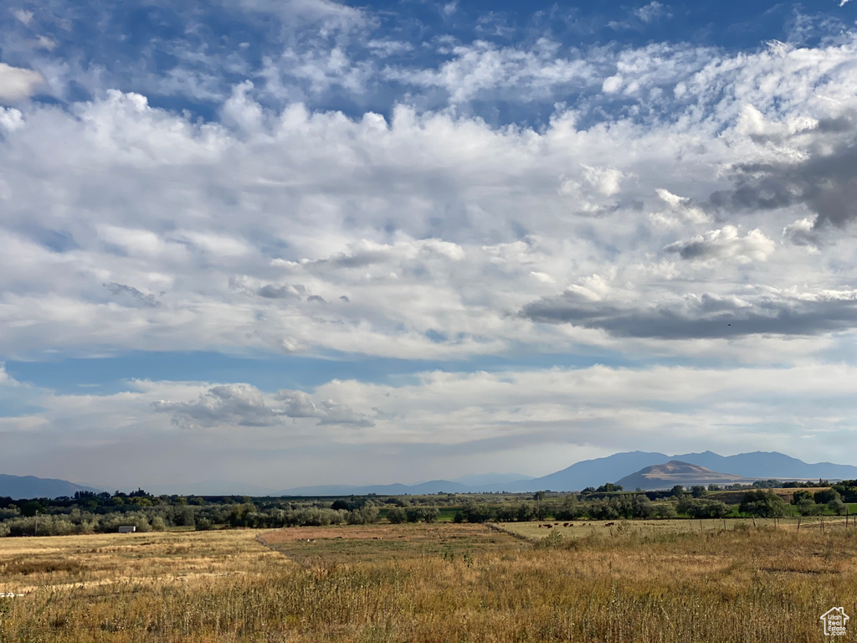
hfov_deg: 36.8
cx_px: 428
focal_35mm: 52
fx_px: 1287
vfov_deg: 28.0
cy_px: 322
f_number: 2
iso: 20
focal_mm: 6
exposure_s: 1/2283
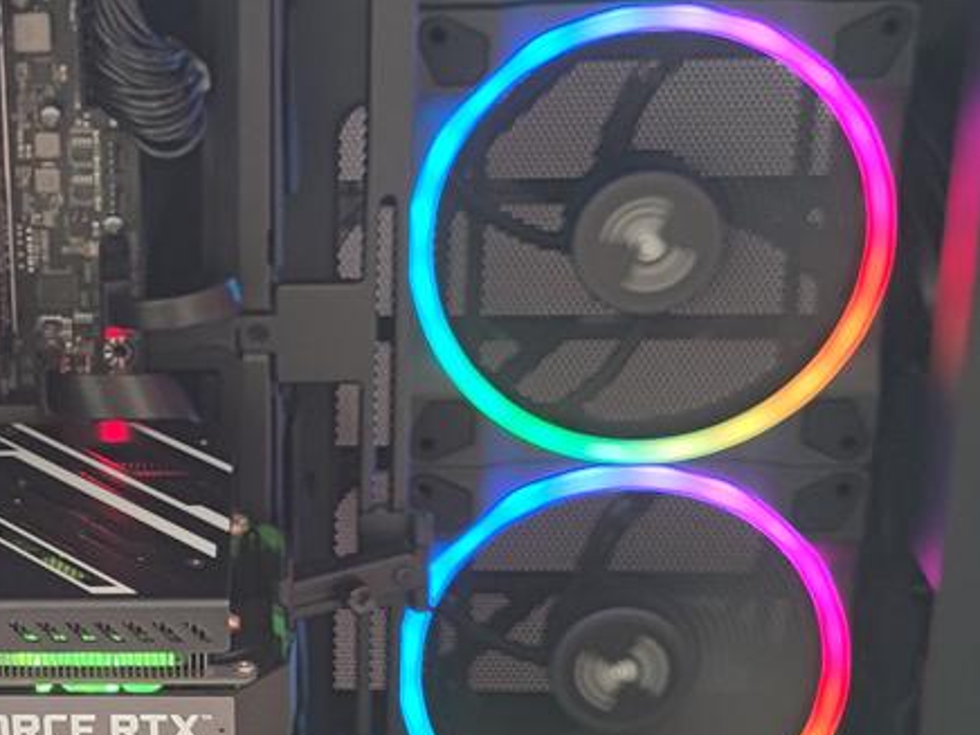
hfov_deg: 22.3
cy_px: 505
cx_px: 112
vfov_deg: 17.1
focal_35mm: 86
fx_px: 2435
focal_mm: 6.78
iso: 136
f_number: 1.85
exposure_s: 1/69
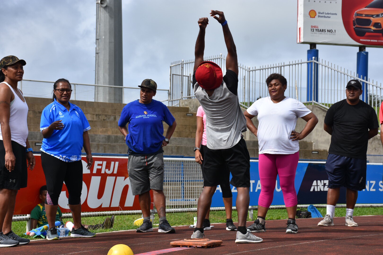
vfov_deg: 16.3
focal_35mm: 84
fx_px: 894
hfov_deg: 24.2
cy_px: 128
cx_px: 192
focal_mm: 56
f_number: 8
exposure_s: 1/1000
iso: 250
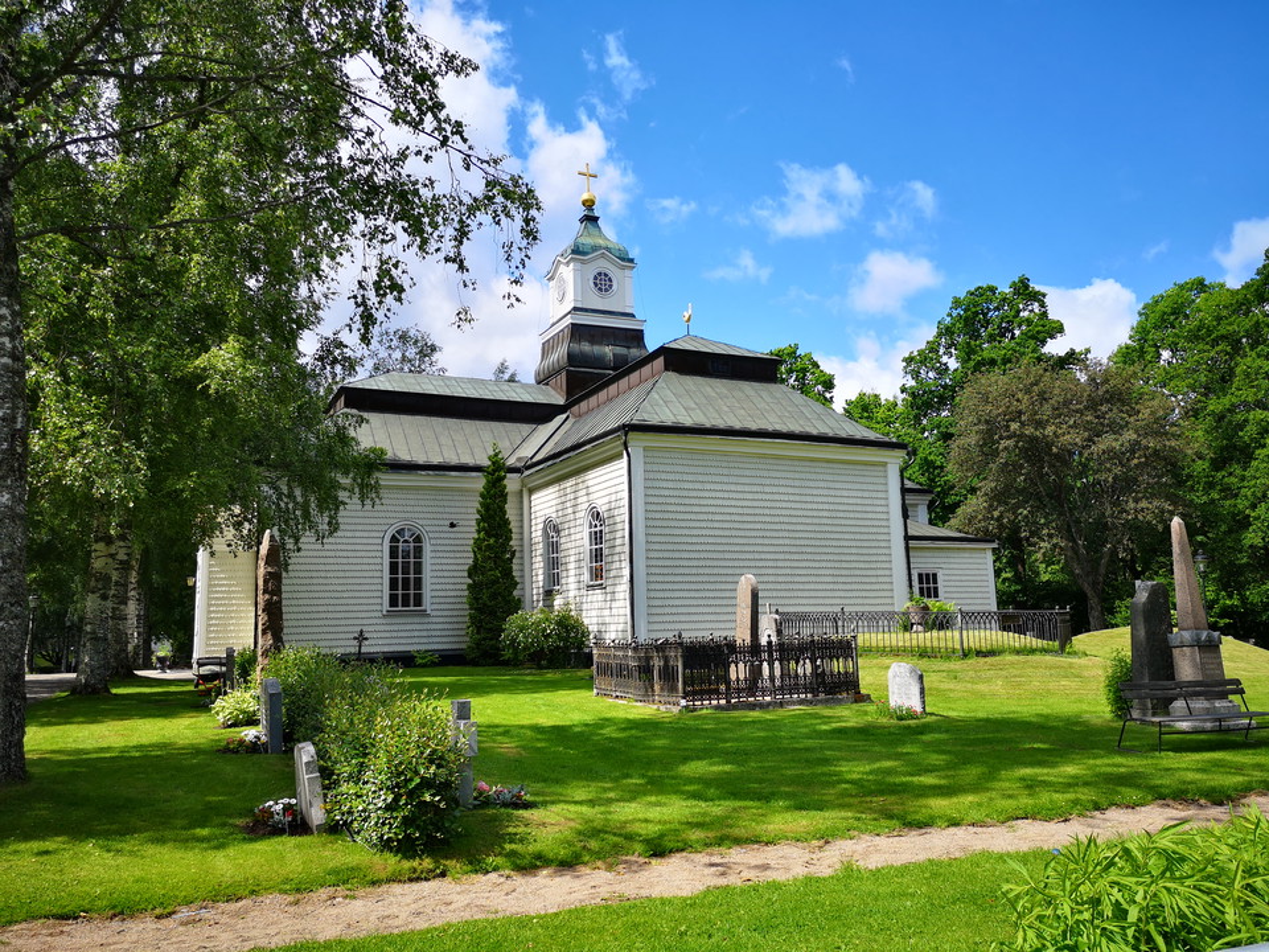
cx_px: 634
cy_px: 476
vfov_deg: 51.4
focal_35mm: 27
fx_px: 990
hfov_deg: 65.3
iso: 50
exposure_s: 1/1835
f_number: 1.8
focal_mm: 3.95
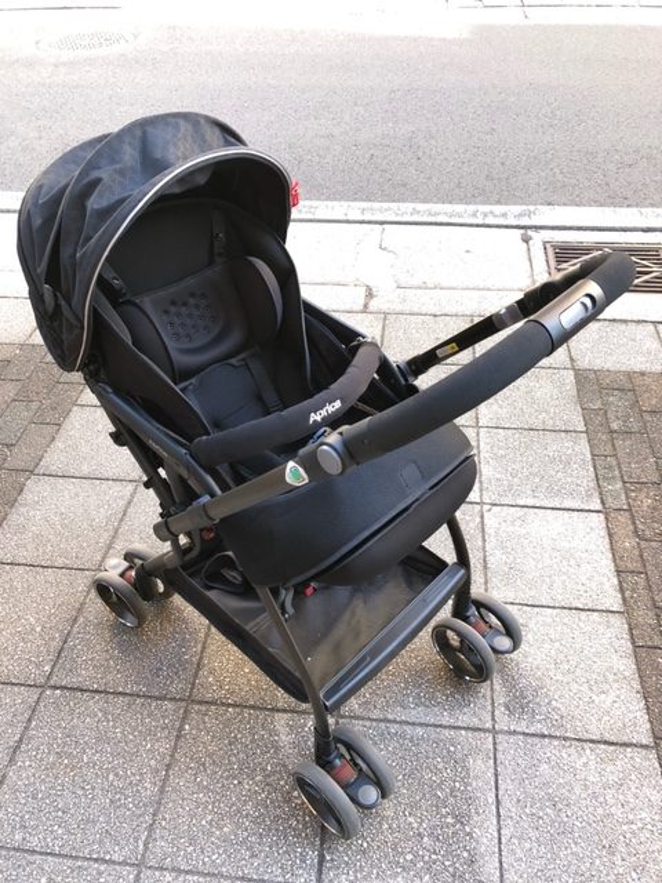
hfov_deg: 49.7
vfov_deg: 63.4
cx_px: 331
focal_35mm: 28
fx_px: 714
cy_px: 442
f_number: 1.8
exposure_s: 1/30
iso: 25
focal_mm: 3.99
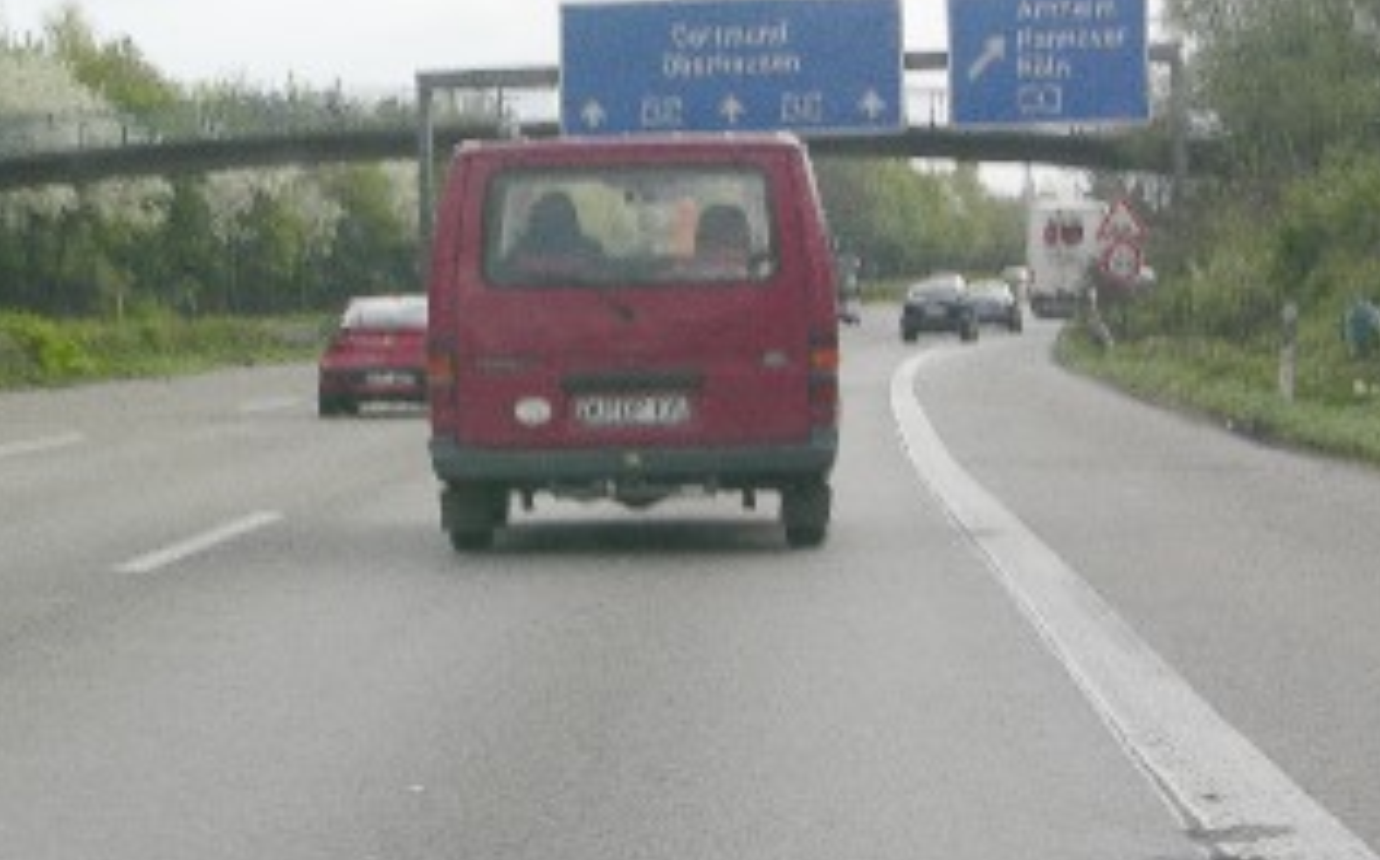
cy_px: 183
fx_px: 5186
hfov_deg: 15.1
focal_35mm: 138
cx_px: 483
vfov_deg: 9.5
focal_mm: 17.8
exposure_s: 1/126
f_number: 5.9
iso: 50
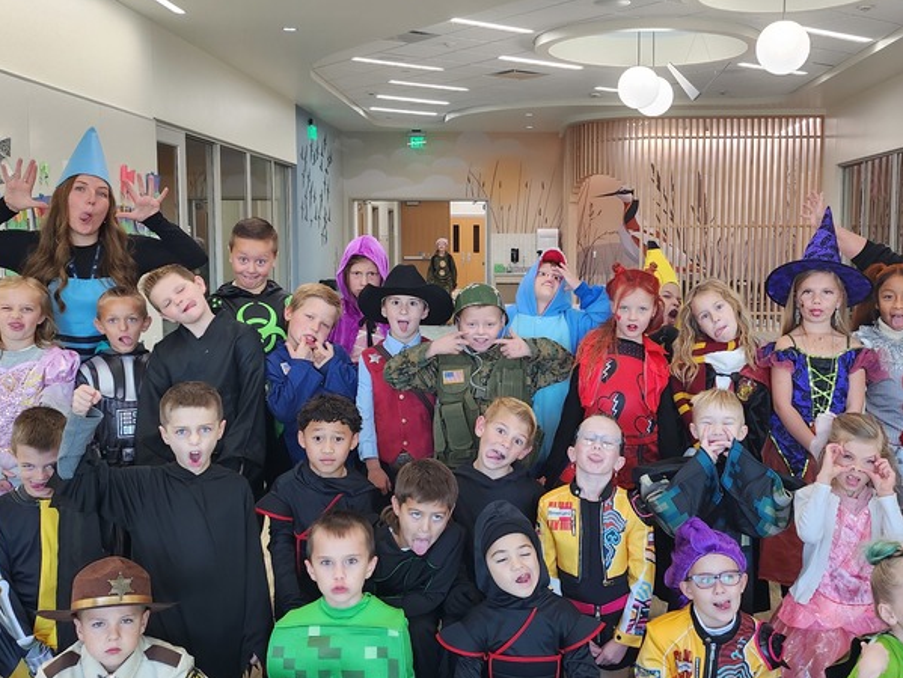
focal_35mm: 41
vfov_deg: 35.2
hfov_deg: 45.6
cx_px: 519
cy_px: 348
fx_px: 1070
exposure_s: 1/52
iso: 125
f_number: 1.8
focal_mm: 5
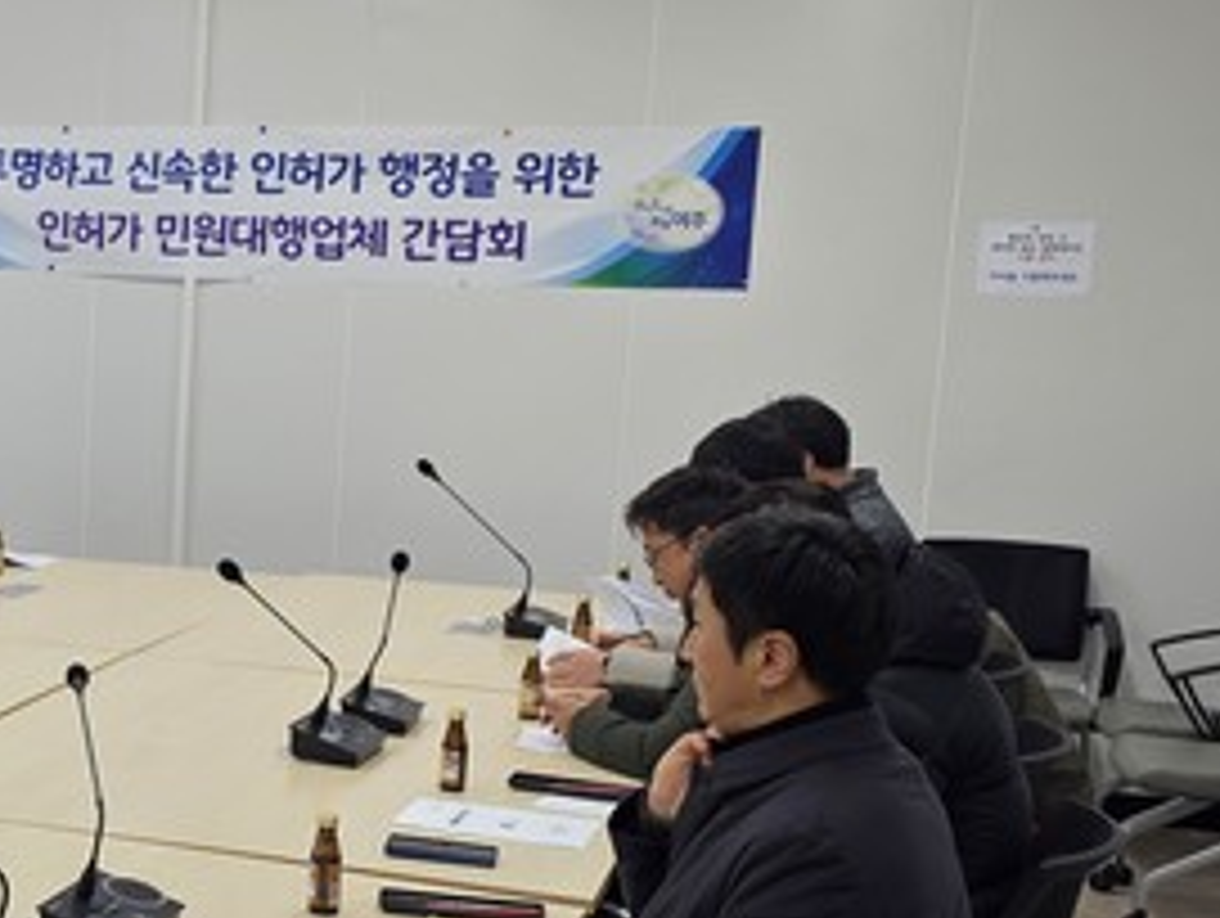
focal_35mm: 66
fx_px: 2329
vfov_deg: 22.2
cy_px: 648
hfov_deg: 26.9
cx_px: -124
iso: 80
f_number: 1.7
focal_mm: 6.3
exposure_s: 1/120
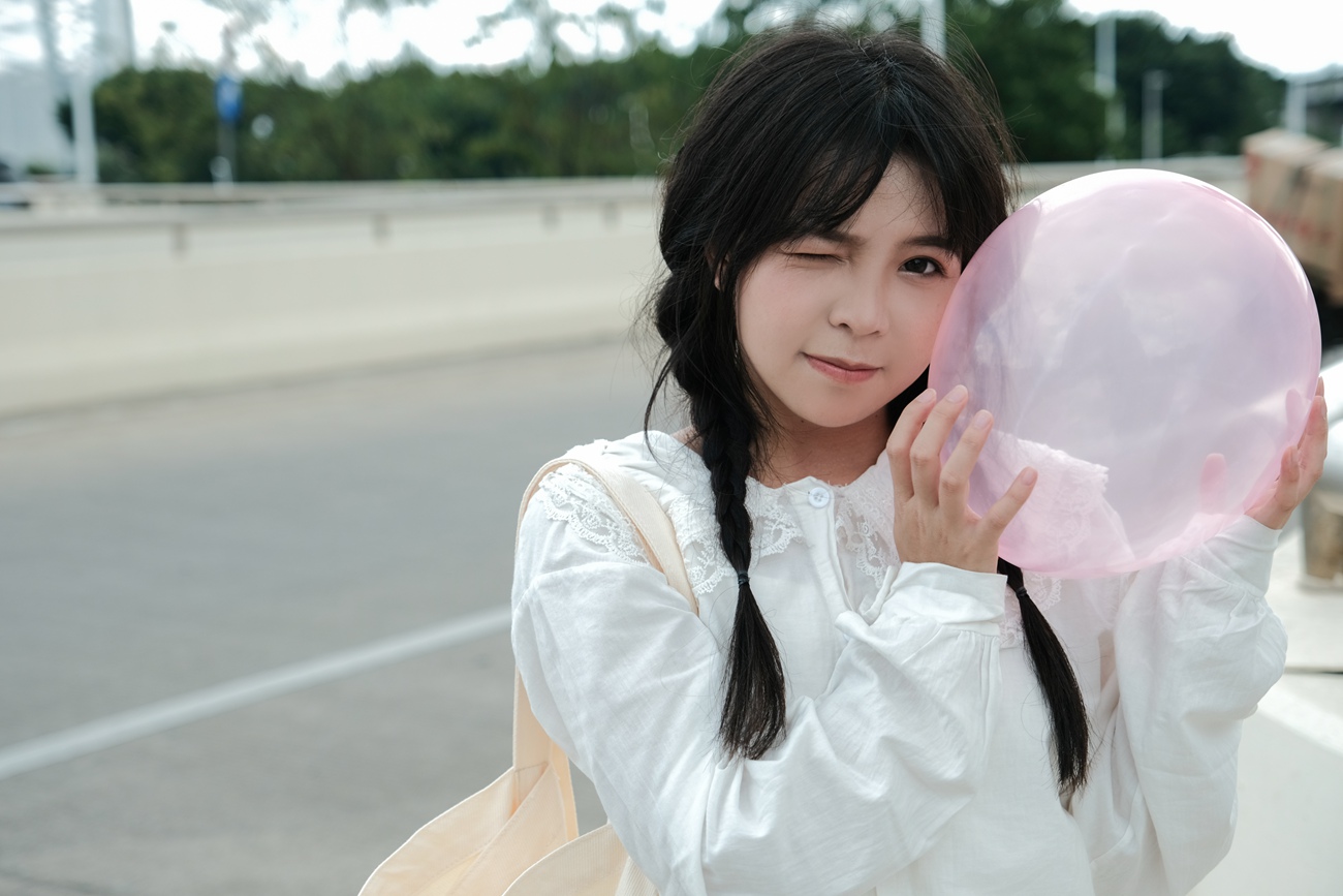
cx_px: 672
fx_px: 1977
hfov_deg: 37.5
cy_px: 448
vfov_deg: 25.5
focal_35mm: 53
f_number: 2.8
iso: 100
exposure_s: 1/420
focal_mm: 35.3
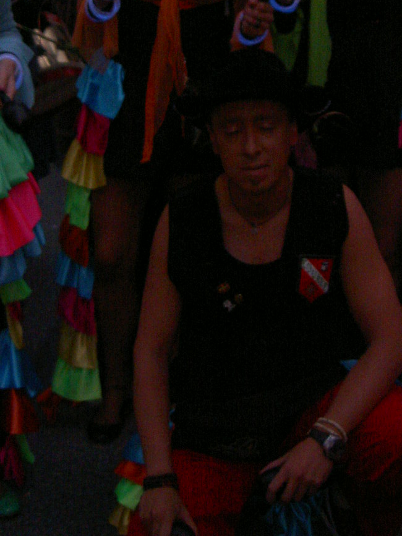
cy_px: 61
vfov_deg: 26.2
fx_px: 1115
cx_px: 173
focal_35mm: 72
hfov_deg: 20.4
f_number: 2.8
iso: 100
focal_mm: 8
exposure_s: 1/59.5
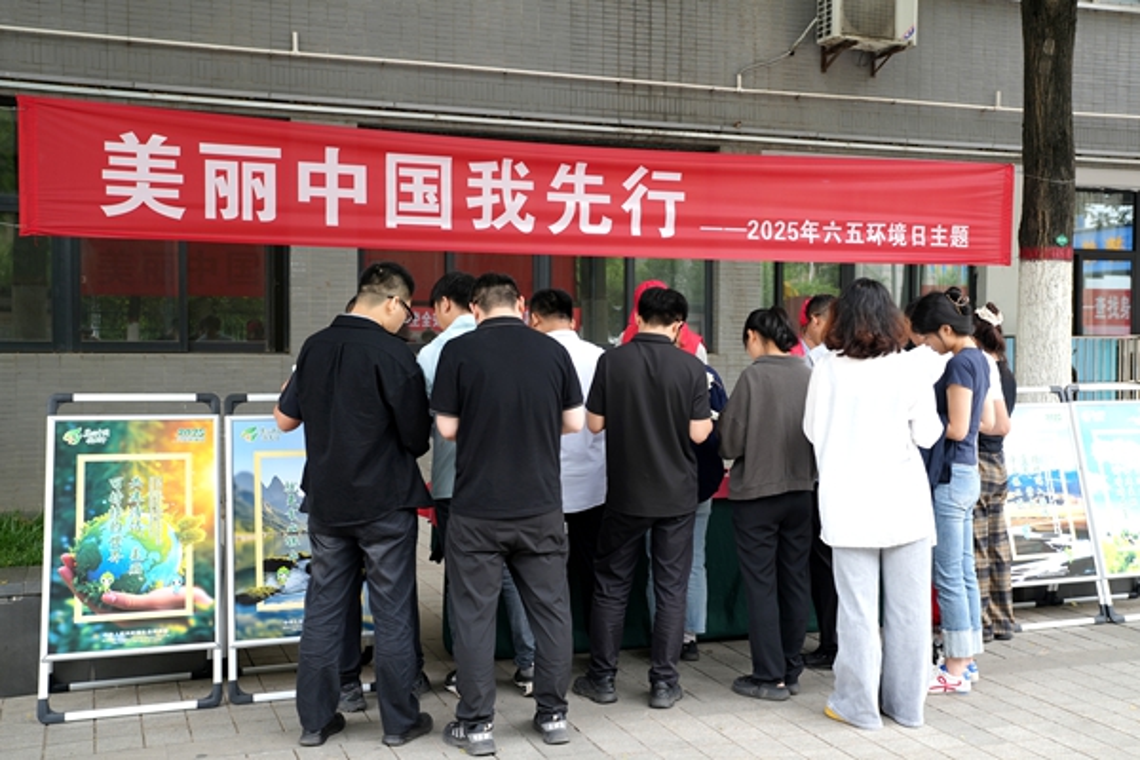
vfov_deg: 35.1
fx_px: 1203
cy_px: 380
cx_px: 570
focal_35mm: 38
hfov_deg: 50.7
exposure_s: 1/100
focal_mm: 38
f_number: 4.5
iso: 200
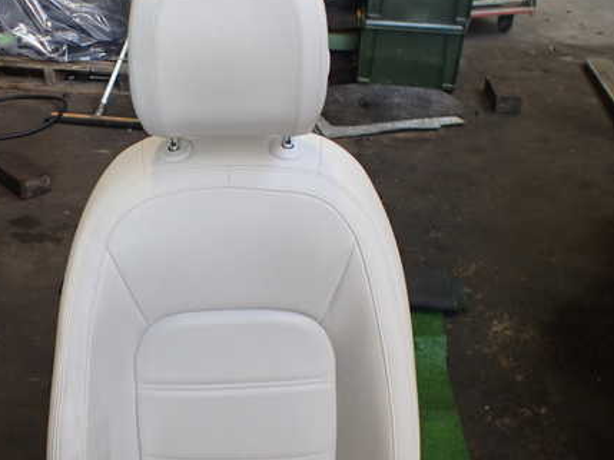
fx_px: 744
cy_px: 234
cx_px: 229
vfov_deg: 34.3
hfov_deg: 44.4
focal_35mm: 42
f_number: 2.3
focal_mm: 5.4
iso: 250
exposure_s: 1/125
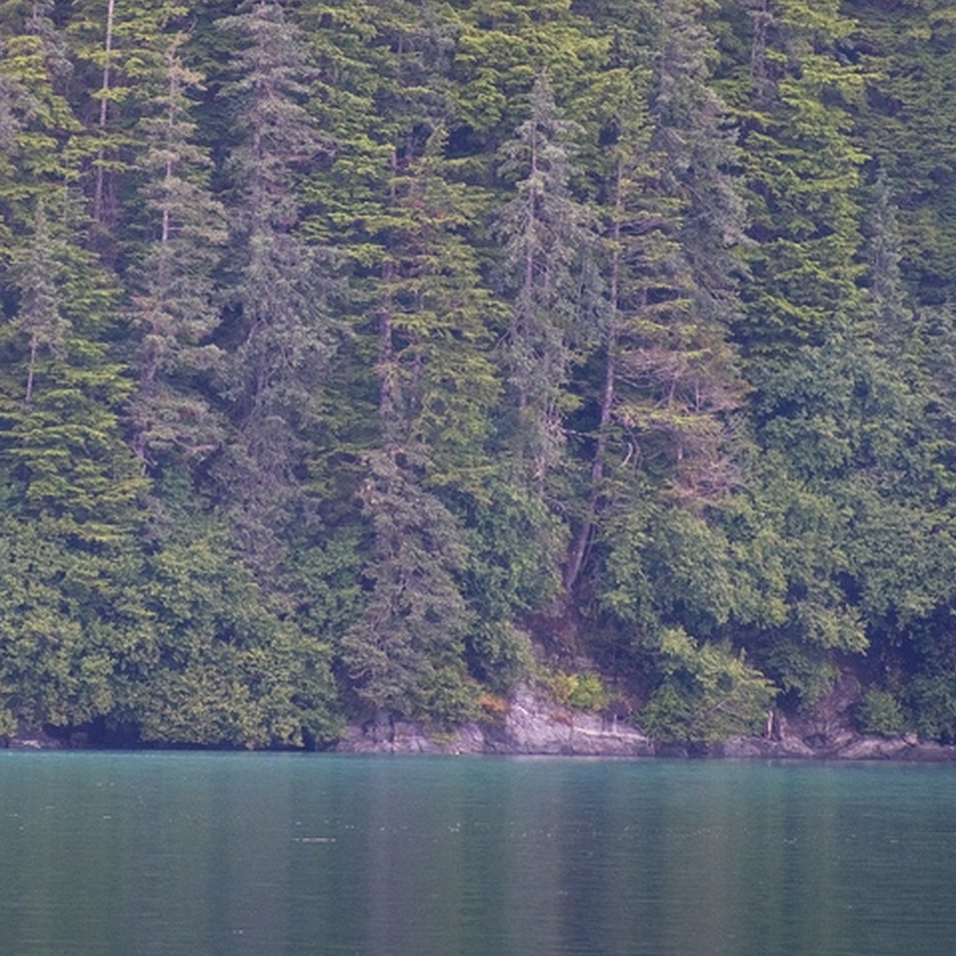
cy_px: 126
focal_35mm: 681
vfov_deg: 2.6
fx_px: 21278
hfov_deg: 2.6
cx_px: 234
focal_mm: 300
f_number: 5.6
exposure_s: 1/640
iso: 1600
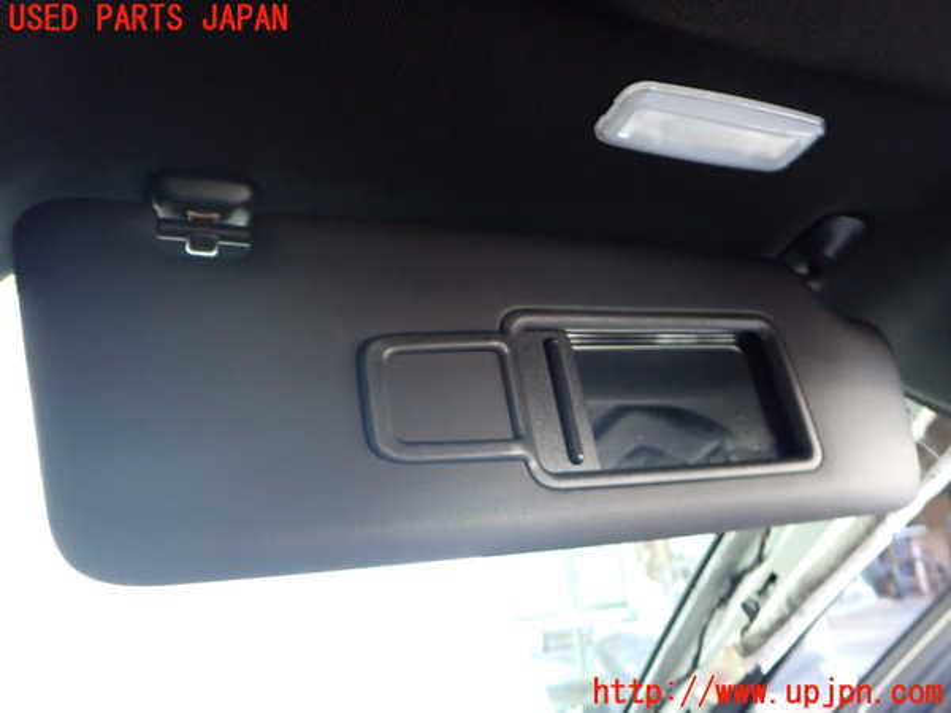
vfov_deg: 46.8
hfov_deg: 60.0
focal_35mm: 30
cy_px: 356
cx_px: 476
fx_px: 824
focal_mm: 5.4
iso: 800
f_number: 2.3
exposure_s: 1/25
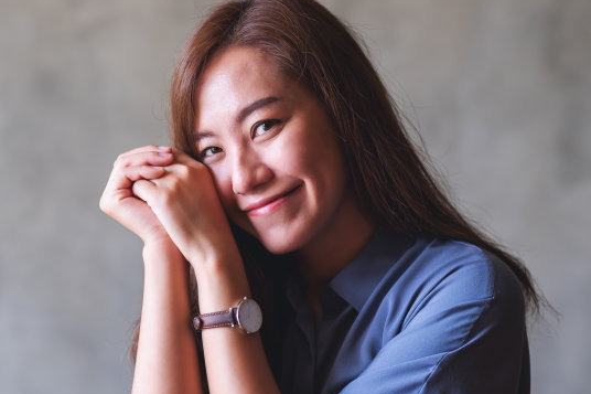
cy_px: 184
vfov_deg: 14.2
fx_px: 1575
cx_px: 267
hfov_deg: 21.2
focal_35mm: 96
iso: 200
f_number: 2
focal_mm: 56
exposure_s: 1/250
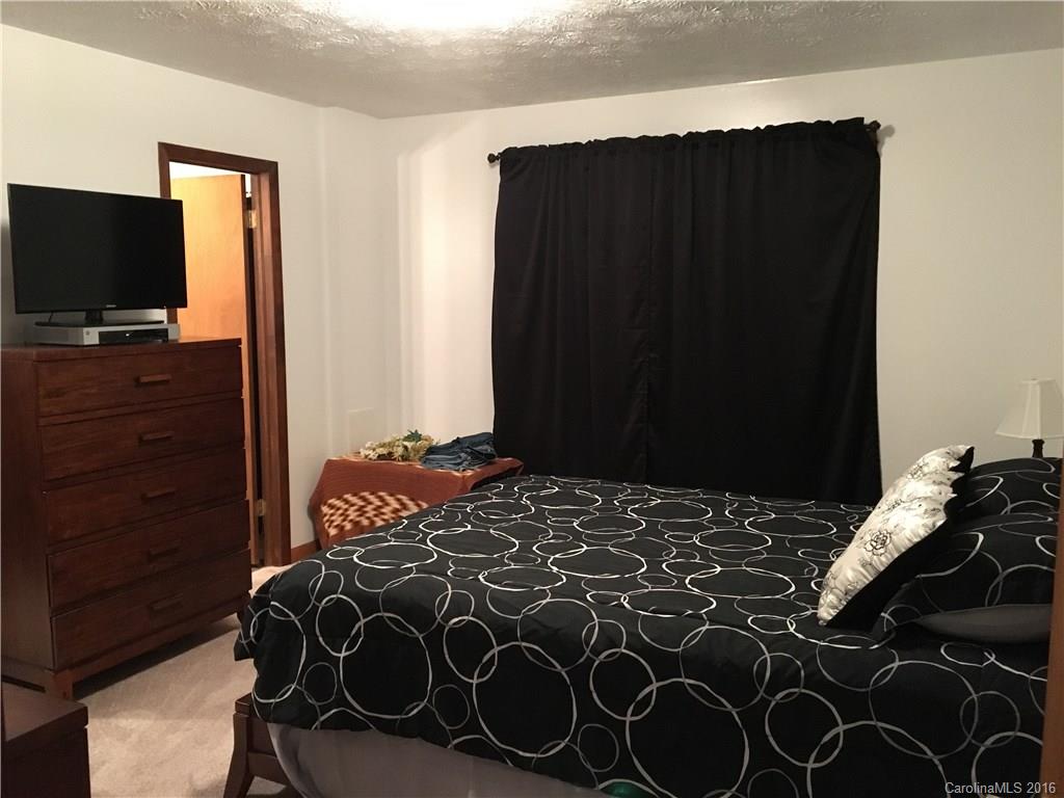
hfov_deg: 61.7
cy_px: 399
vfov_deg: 48.2
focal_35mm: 29
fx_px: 891
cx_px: 532
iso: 320
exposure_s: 1/15
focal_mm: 4.15
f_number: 2.2
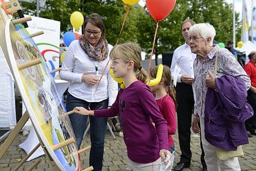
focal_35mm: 31
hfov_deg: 60.3
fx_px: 220
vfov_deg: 42.3
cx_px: 128
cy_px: 86
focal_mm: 31
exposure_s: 1/640
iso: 125
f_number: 4
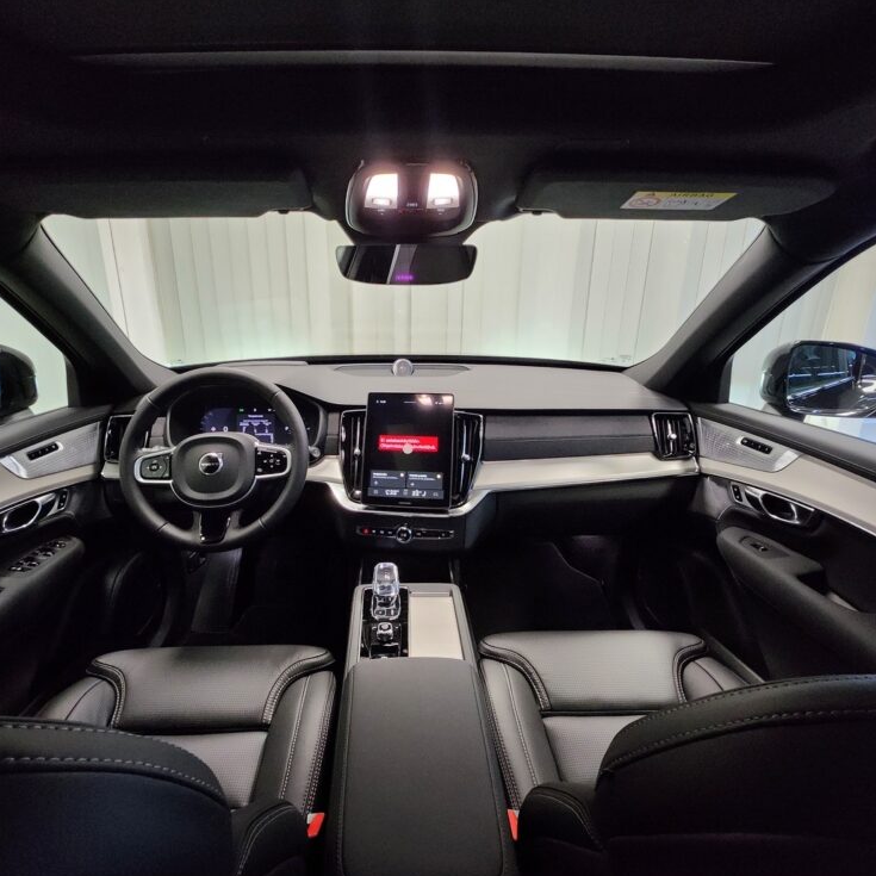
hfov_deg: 87.2
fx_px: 458
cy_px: 434
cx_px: 400
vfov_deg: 87.4
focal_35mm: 16
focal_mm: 1.74
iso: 500
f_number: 2.2
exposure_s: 1/60
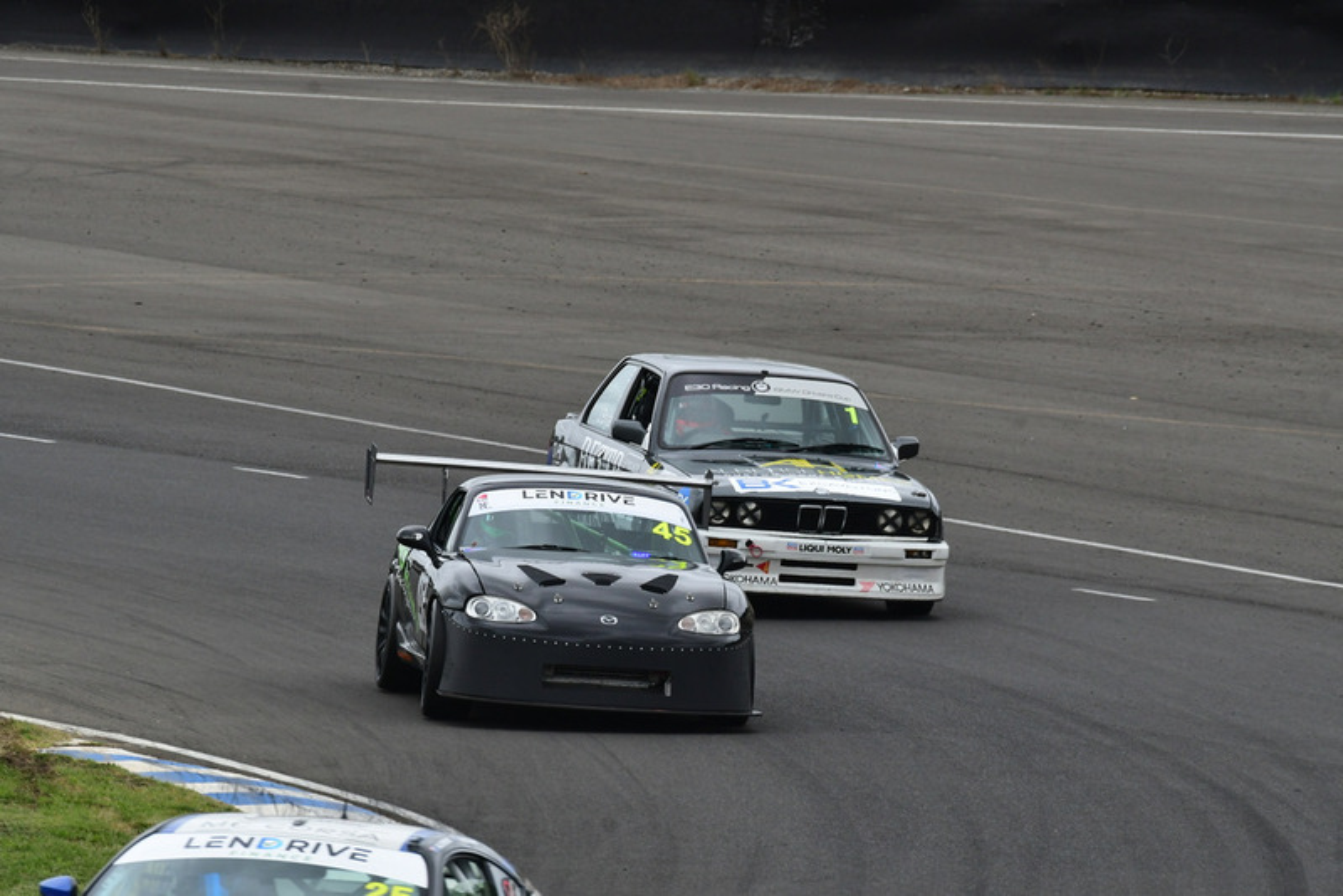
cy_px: 448
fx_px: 22950
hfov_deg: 3.4
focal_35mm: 615
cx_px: 672
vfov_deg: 2.2
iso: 800
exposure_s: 1/640
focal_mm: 410
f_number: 11
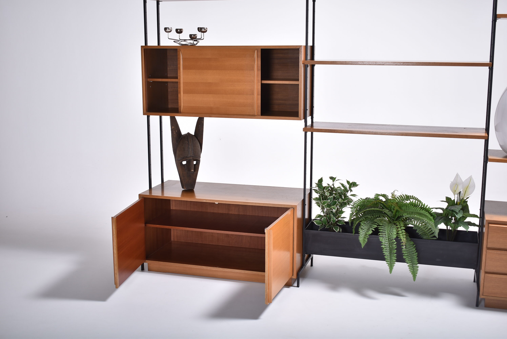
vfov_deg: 29.9
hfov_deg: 43.6
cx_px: 254
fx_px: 634
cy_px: 170
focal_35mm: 45
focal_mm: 30
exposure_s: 1/200
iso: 100
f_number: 4.2
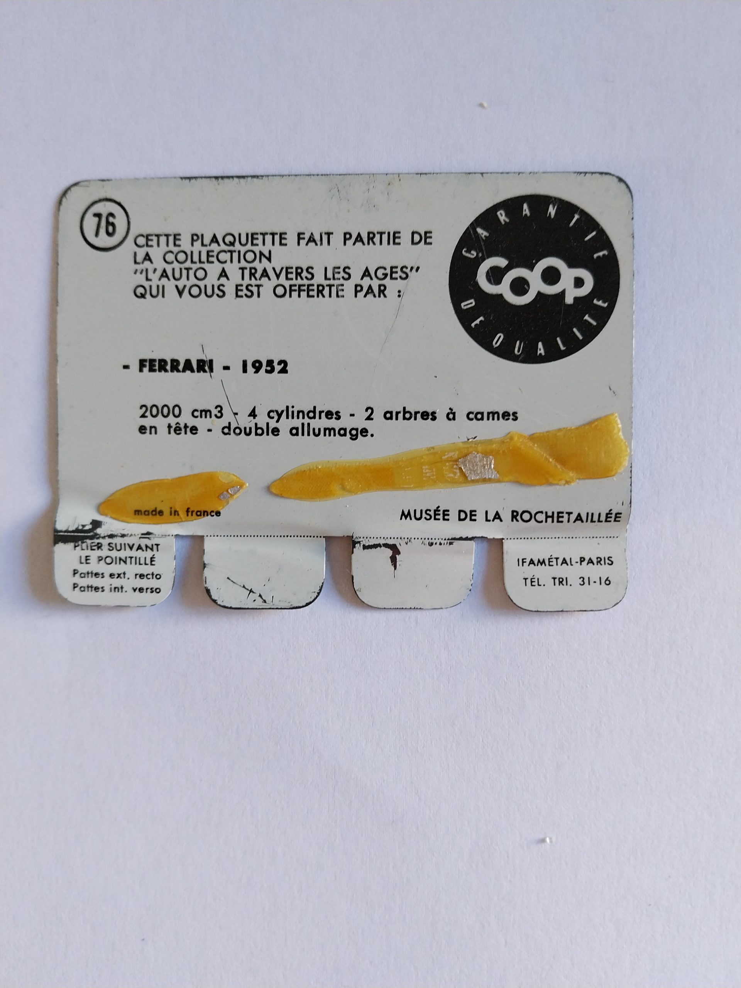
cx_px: 370
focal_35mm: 26
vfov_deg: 67.3
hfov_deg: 53.1
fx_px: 742
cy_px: 494
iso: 160
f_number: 1.8
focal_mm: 4
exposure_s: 1/50
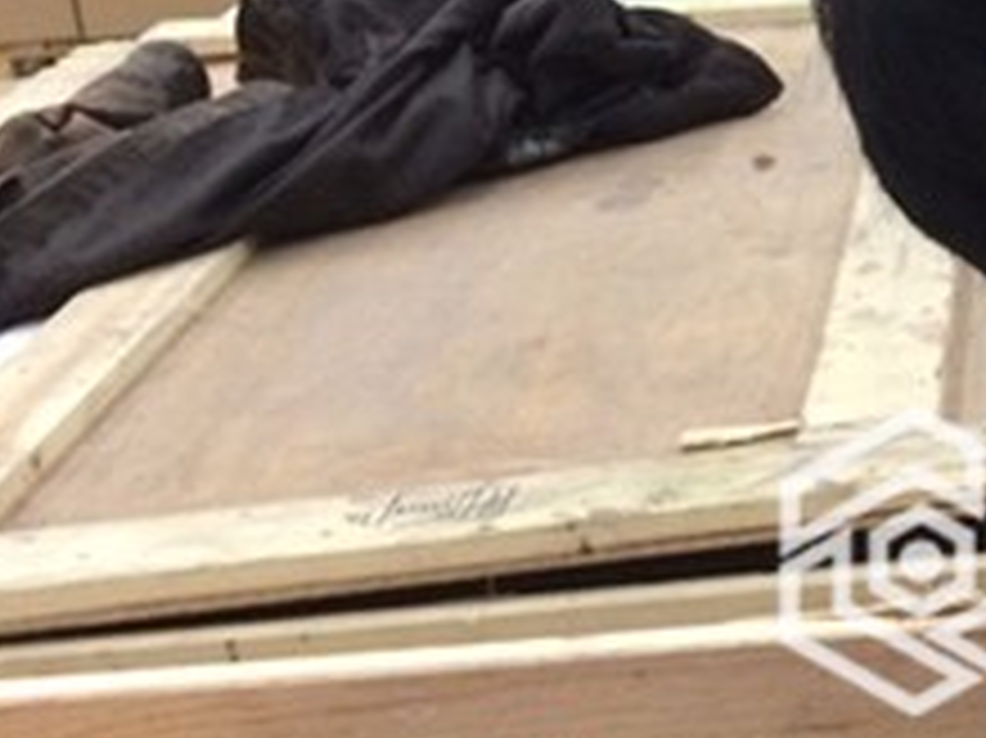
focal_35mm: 86
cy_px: 209
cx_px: 1432
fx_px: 2448
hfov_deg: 20.0
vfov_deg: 17.1
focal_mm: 4.15
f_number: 2.2
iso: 200
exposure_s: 1/30
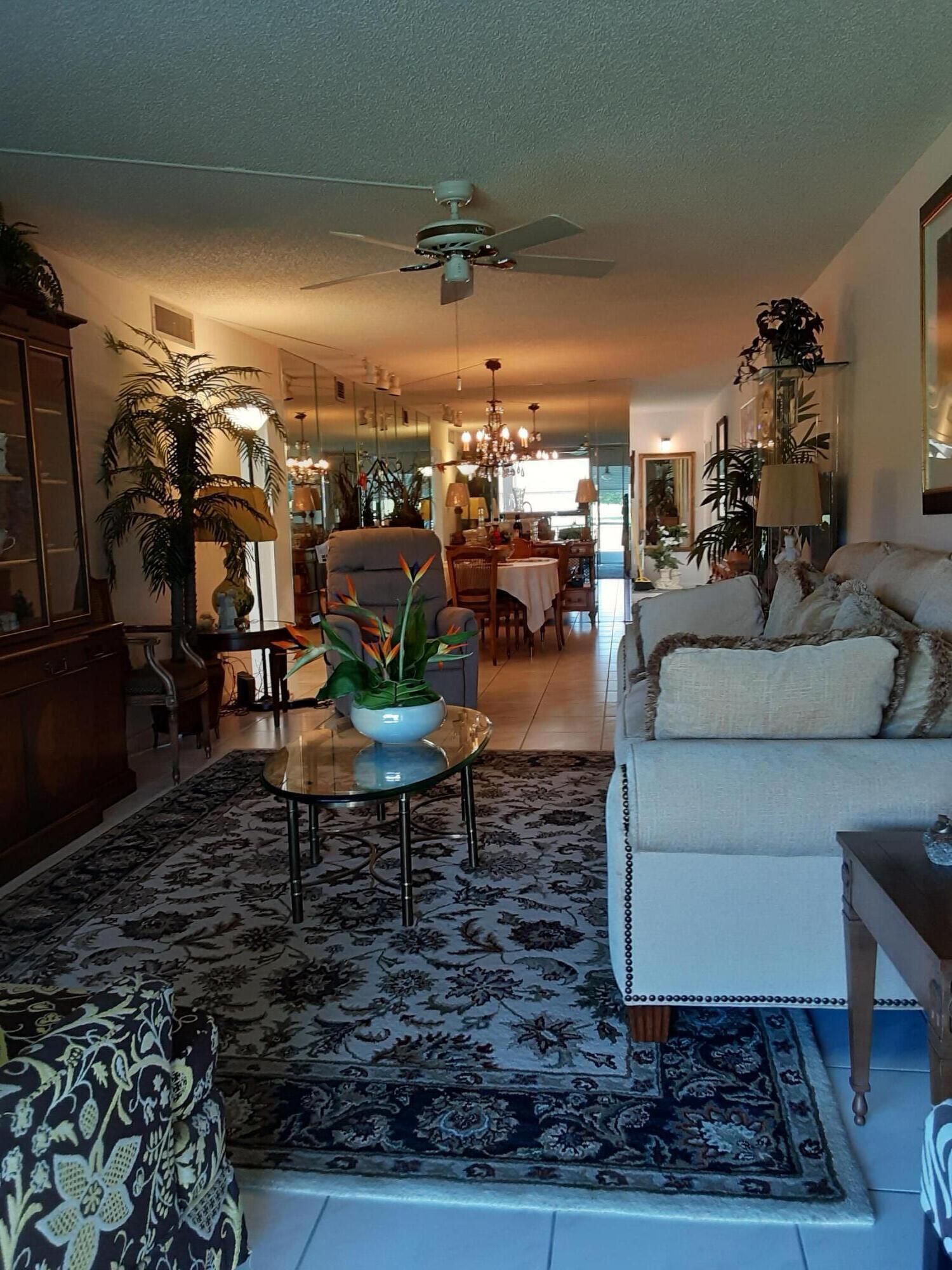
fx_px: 990
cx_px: 476
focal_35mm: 27
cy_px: 635
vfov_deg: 65.3
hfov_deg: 51.4
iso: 125
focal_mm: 2.91
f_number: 1.9
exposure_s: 1/40
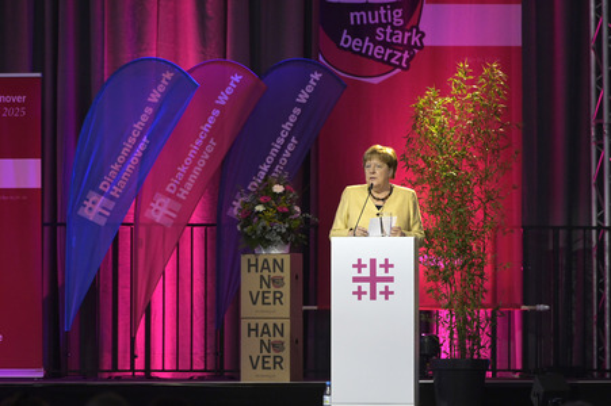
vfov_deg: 6.9
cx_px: 306
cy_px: 203
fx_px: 3392
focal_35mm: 200
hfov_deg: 10.3
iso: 4000
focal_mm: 200
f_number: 4.5
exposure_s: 1/800
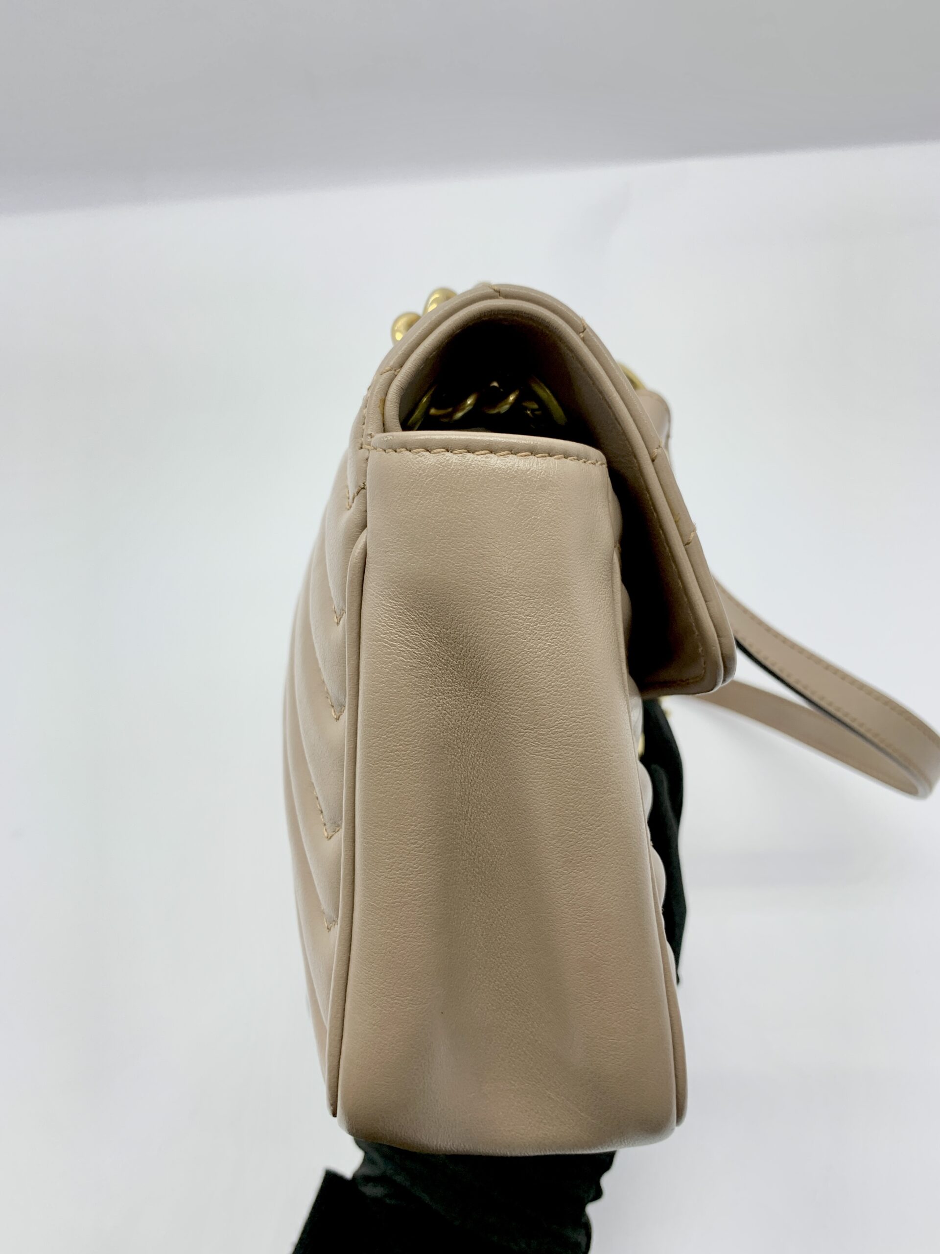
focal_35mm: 26
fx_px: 941
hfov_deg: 53.1
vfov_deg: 67.3
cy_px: 627
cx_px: 470
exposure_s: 1/100
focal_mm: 4.25
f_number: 1.8
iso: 50
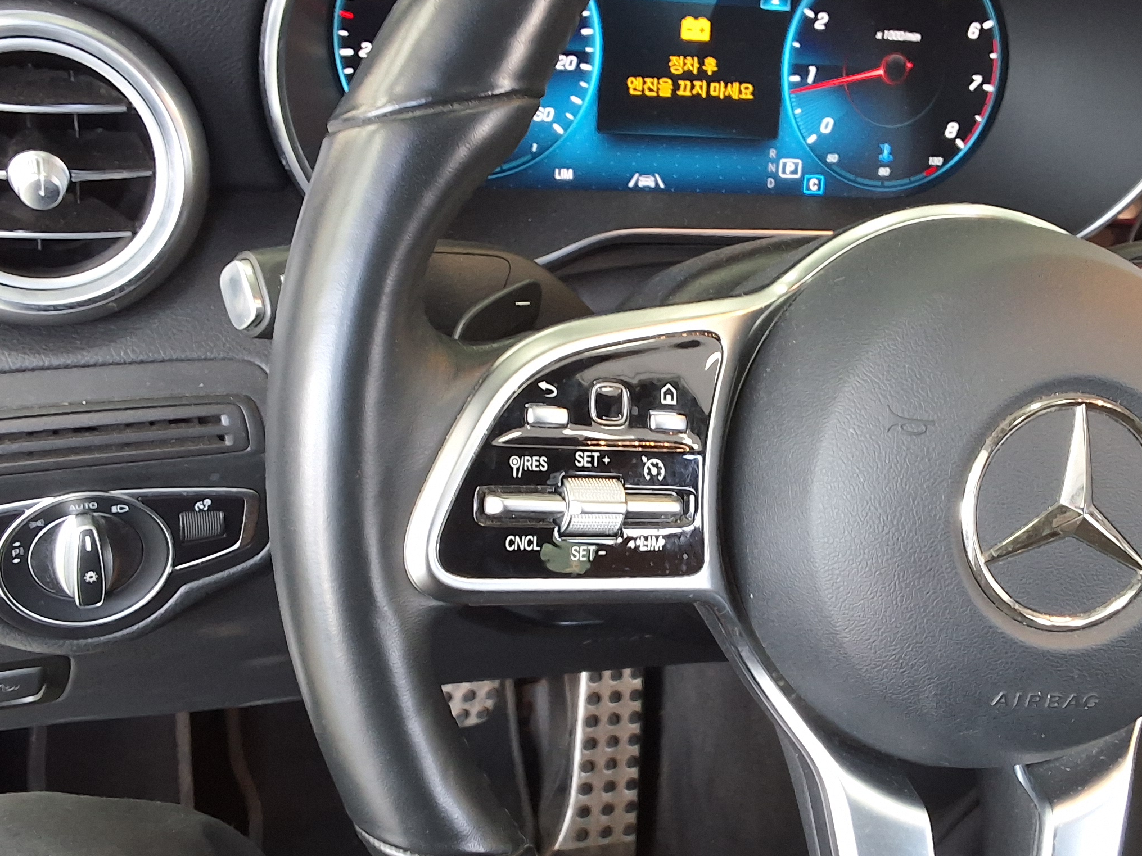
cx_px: 673
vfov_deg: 32.2
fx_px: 1484
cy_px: 447
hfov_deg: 41.9
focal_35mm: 45
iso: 100
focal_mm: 2.91
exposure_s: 1/40
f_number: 1.9
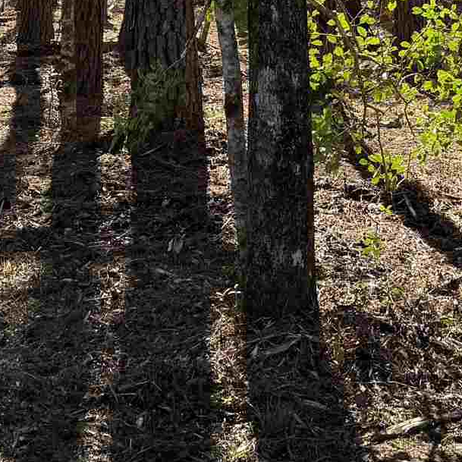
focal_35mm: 107
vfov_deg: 15.3
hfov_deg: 16.2
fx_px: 1616
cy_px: -186
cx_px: 319
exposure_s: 1/1211
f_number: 1.78
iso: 100
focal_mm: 6.76
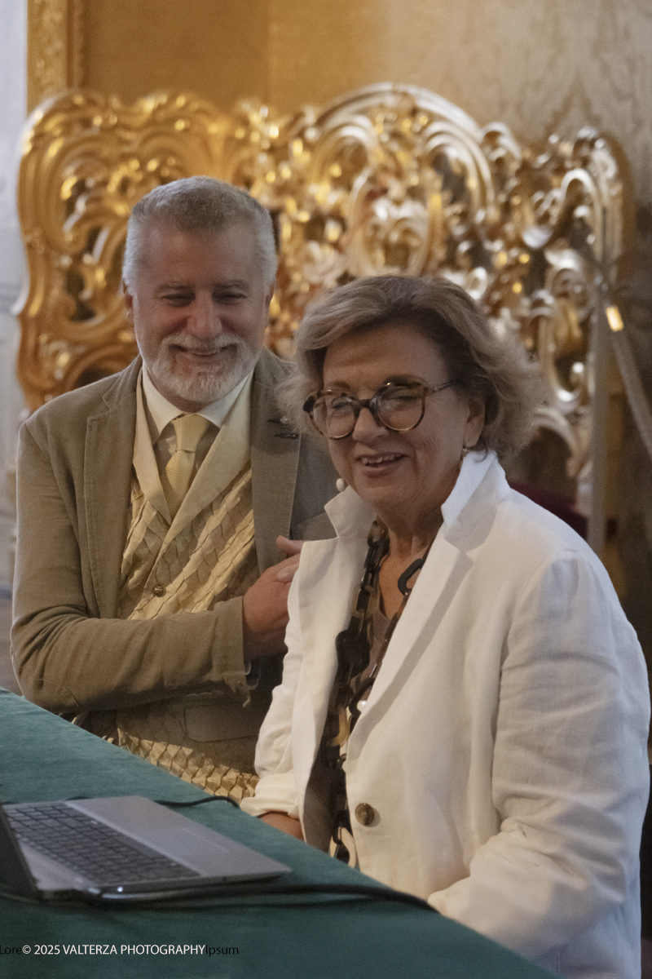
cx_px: 326
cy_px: 490
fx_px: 3260
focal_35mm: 120
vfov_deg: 17.1
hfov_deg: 11.4
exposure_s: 1/125
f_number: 4
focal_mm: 80
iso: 6400
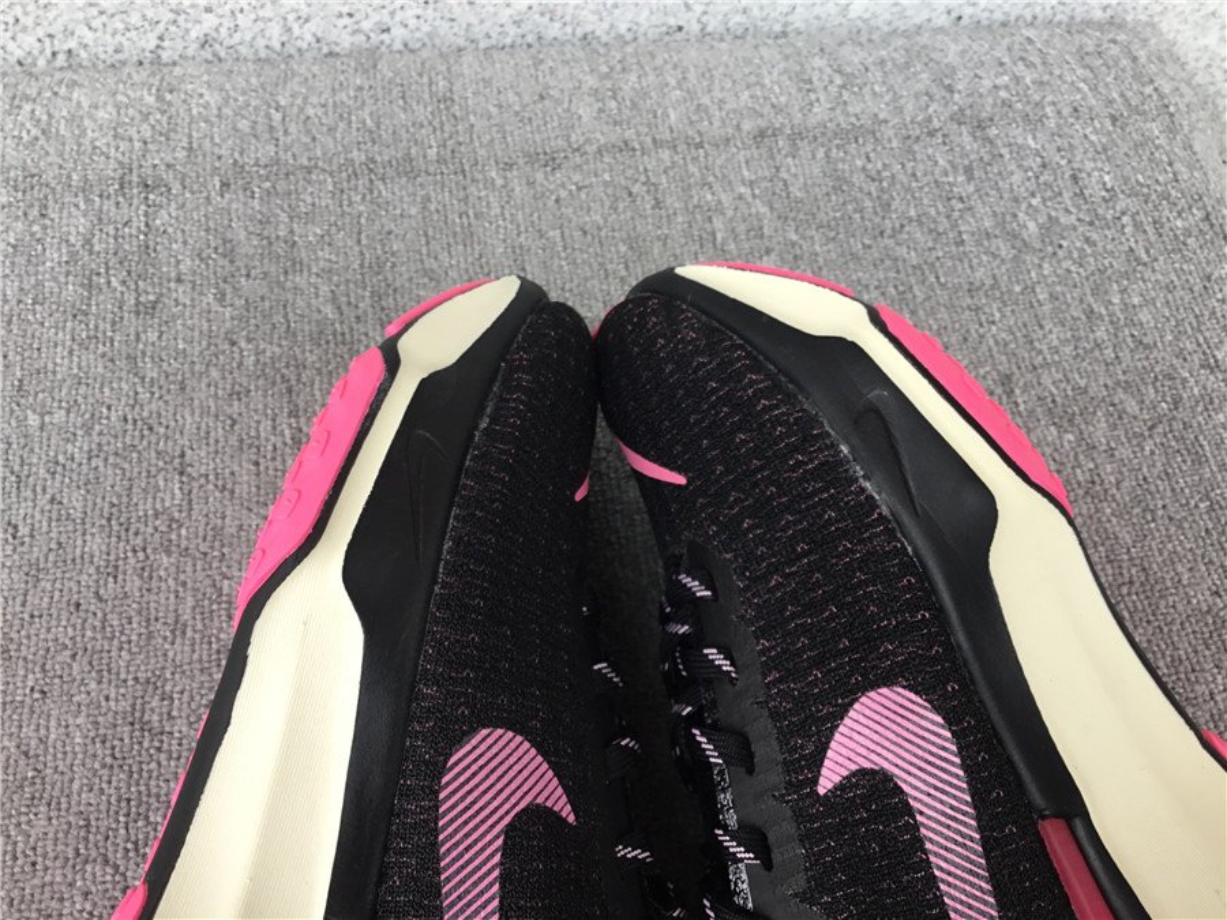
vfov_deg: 45.4
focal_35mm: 31
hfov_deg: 58.4
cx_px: 614
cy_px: 460
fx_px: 1099
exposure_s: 1/50
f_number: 2.4
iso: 25
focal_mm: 3.3
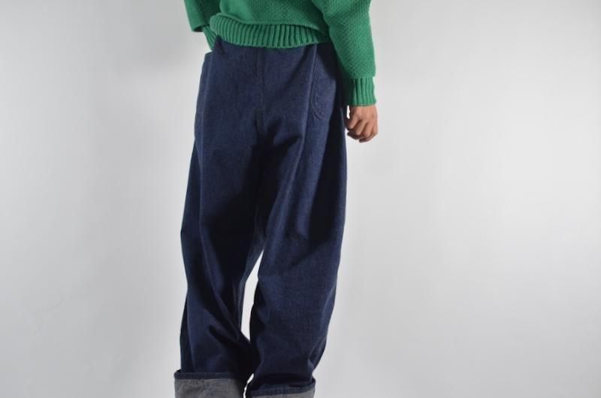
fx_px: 1000
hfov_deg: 33.5
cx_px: 300
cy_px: 199
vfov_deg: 22.5
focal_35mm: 60
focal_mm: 40
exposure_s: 1/100
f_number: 5
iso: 800
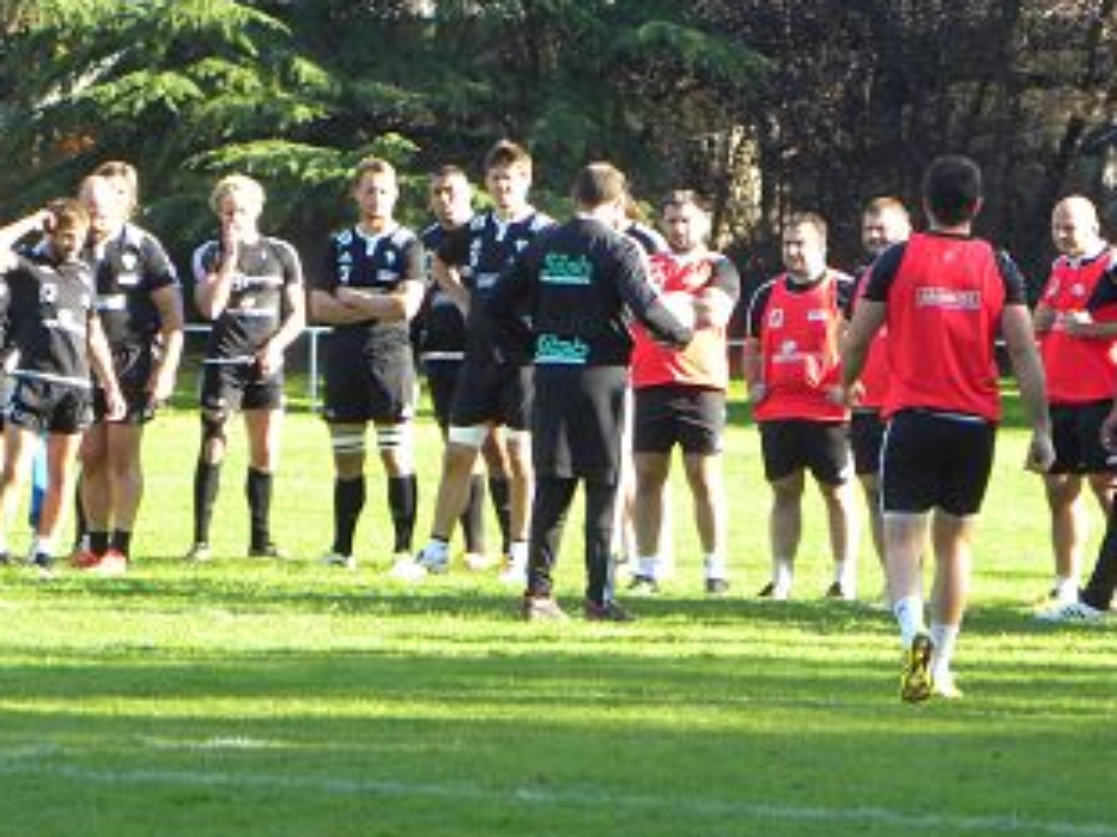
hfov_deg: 6.3
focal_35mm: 313
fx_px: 10096
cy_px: 374
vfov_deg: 4.7
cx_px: 600
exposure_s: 1/77
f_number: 4.5
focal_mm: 28.8
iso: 64
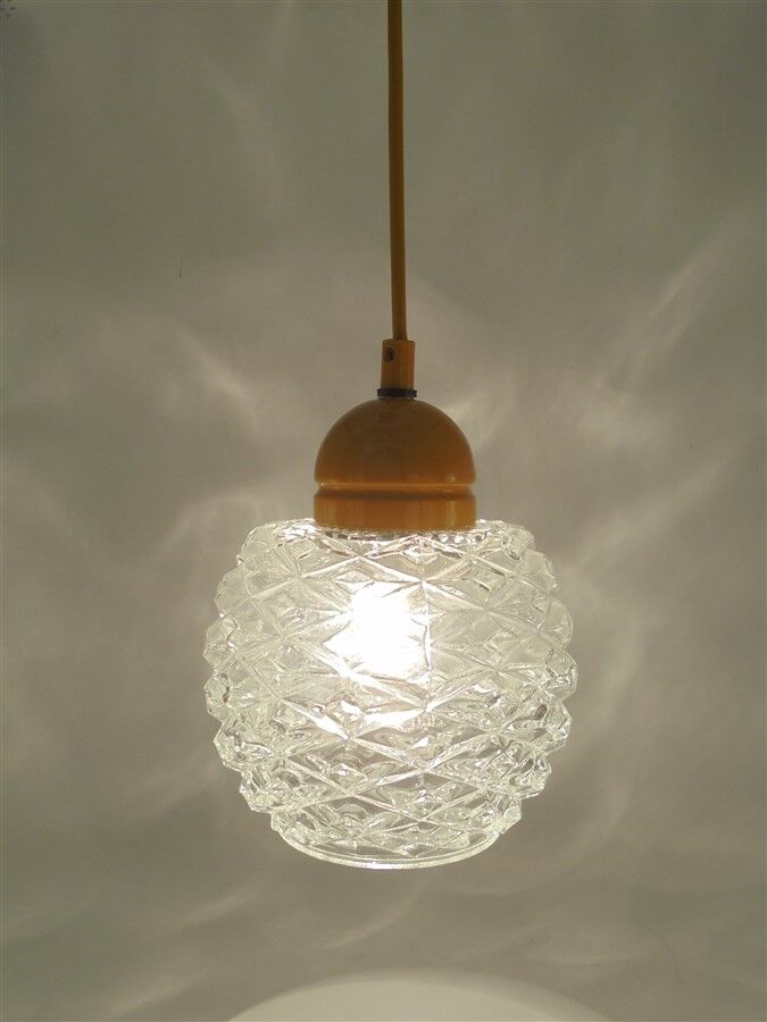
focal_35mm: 34
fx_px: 1004
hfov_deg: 41.8
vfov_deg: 54.0
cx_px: 384
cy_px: 511
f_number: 4
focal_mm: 6.1
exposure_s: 1/250
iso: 100
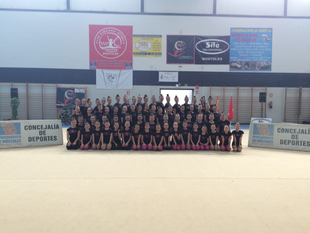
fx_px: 260
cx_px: 155
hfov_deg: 61.7
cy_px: 116
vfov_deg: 48.2
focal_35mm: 29
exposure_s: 1/50
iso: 40
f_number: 2.2
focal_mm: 4.15
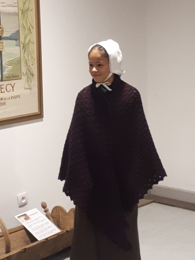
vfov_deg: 65.3
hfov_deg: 51.4
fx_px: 203
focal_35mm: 27
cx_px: 98
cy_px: 130
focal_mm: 3.6
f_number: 1.9
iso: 200
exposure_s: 1/17
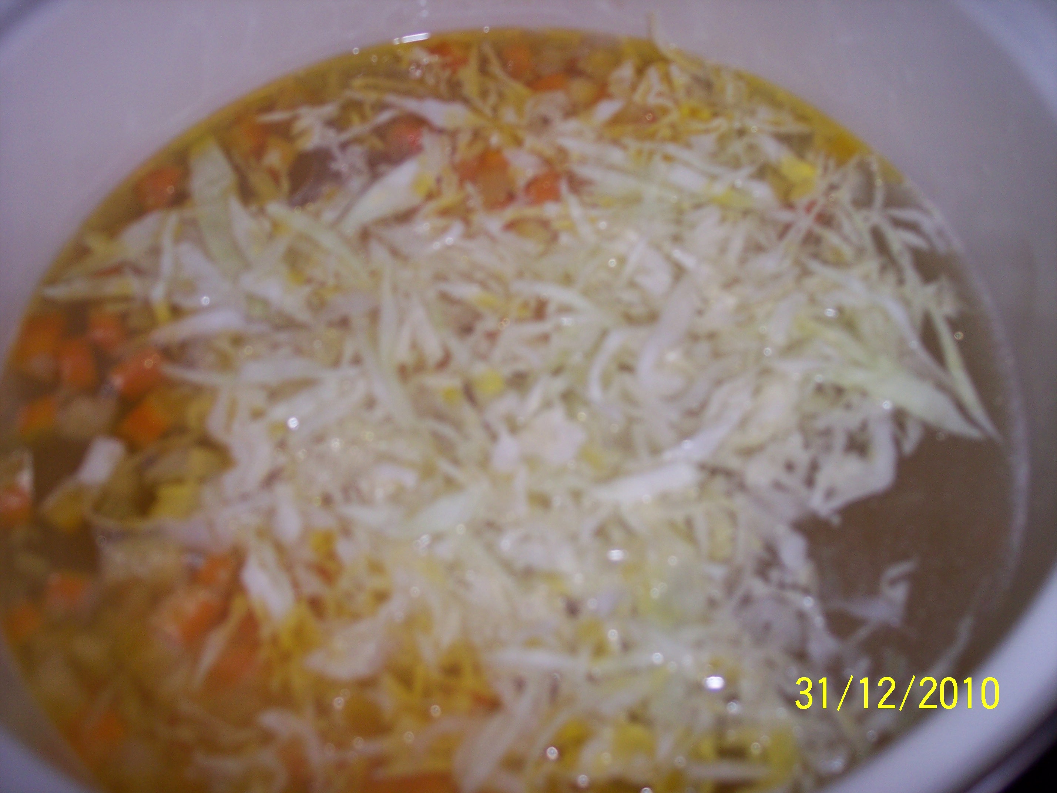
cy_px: 396
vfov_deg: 36.8
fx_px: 1191
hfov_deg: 47.9
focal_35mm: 39
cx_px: 528
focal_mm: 8
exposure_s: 1/60
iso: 100
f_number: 2.8
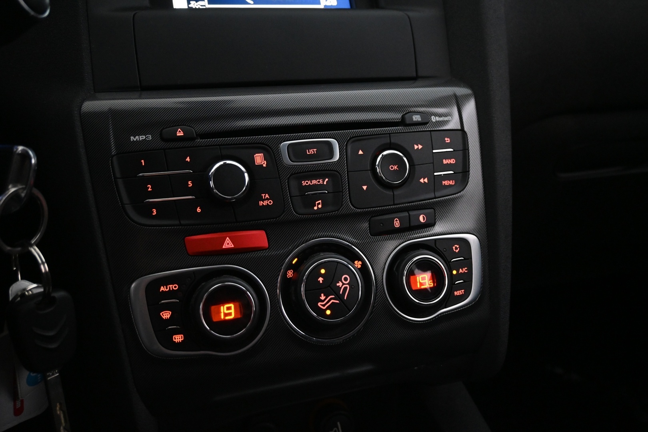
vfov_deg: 39.1
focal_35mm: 34
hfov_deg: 56.1
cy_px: 216
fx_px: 607
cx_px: 324
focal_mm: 22.5
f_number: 4
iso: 4000
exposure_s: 1/40
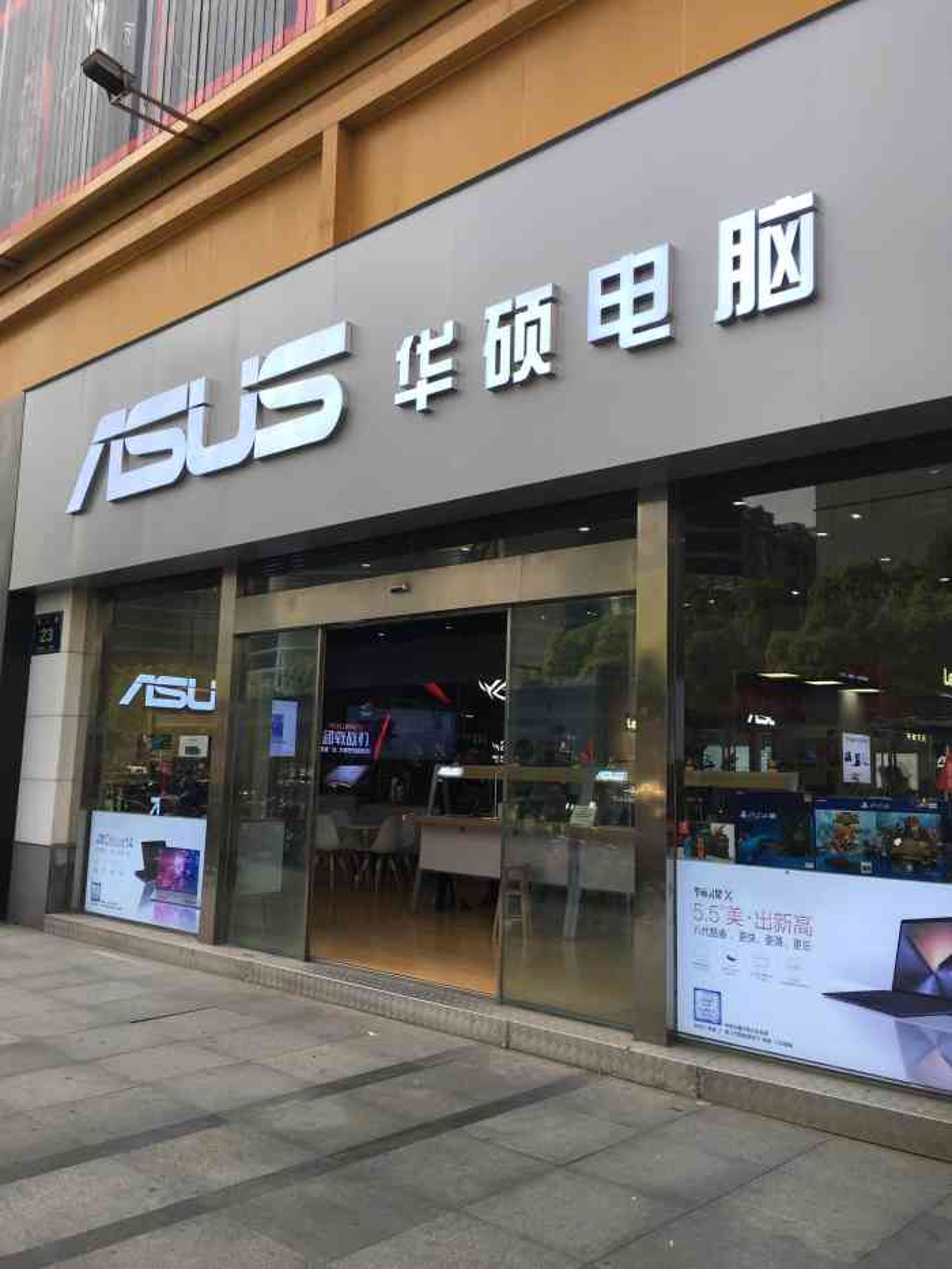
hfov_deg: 48.2
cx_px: 476
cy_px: 634
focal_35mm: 29
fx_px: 1063
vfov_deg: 61.7
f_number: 2.2
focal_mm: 4.15
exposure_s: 1/329
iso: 25
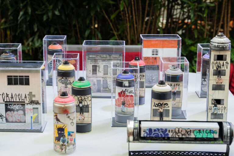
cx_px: 117
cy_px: 78
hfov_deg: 27.7
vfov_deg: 18.7
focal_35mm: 73
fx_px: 474
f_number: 4
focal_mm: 49.1
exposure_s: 1/50
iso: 1600
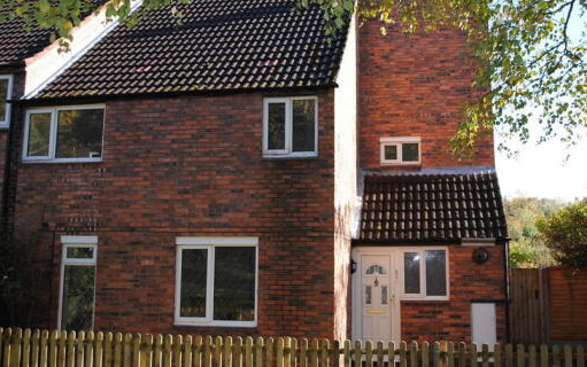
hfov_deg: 50.3
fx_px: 624
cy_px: 144
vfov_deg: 32.7
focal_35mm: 39
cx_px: 313
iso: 100
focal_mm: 20
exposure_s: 1/200
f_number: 3.8
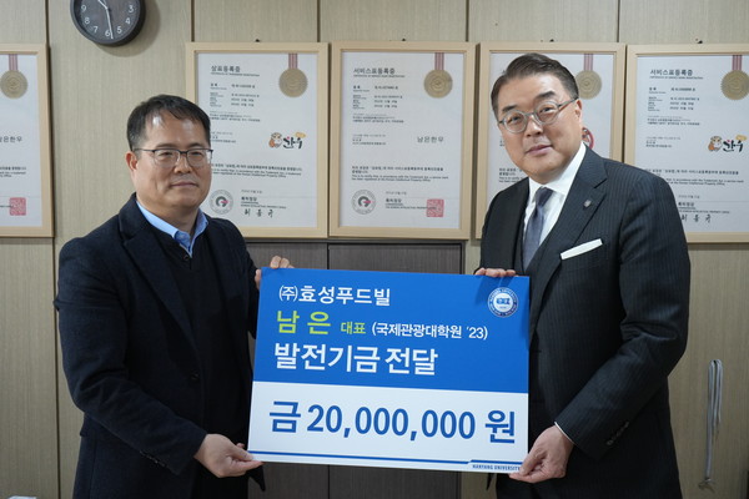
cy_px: 250
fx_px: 811
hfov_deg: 49.6
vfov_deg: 34.2
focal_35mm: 39
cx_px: 374
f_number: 4
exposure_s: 1/160
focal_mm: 39
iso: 3200
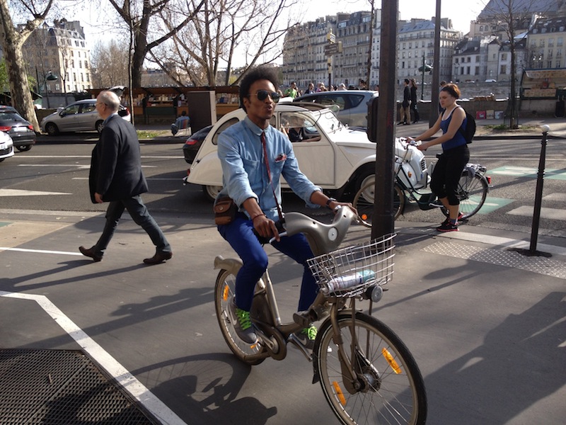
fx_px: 572
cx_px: 283
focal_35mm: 35
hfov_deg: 52.6
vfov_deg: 40.7
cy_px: 212
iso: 64
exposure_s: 1/665
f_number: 2.4
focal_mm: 4.28
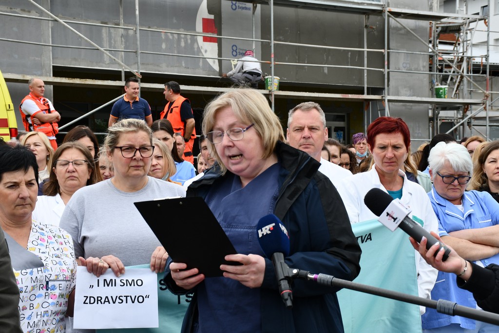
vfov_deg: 21.6
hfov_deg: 31.9
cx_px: 250
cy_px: 166
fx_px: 873
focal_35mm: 63
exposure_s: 1/250
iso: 180
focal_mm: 42
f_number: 8
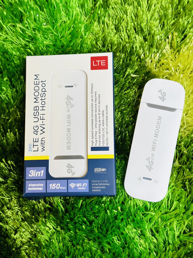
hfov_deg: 30.3
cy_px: 129
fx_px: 357
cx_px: 96
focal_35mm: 48
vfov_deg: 39.7
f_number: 1.78
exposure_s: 1/121
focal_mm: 6.86
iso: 125
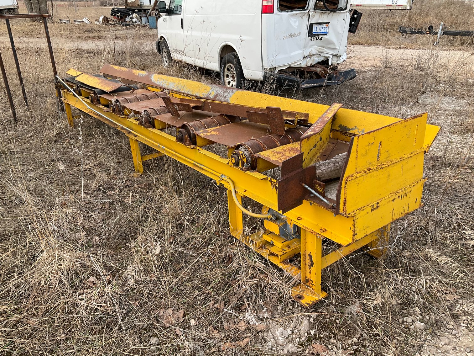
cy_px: 178
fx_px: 397
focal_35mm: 29
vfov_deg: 48.2
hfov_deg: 61.7
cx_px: 237
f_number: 1.8
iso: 25
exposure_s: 1/406
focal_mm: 3
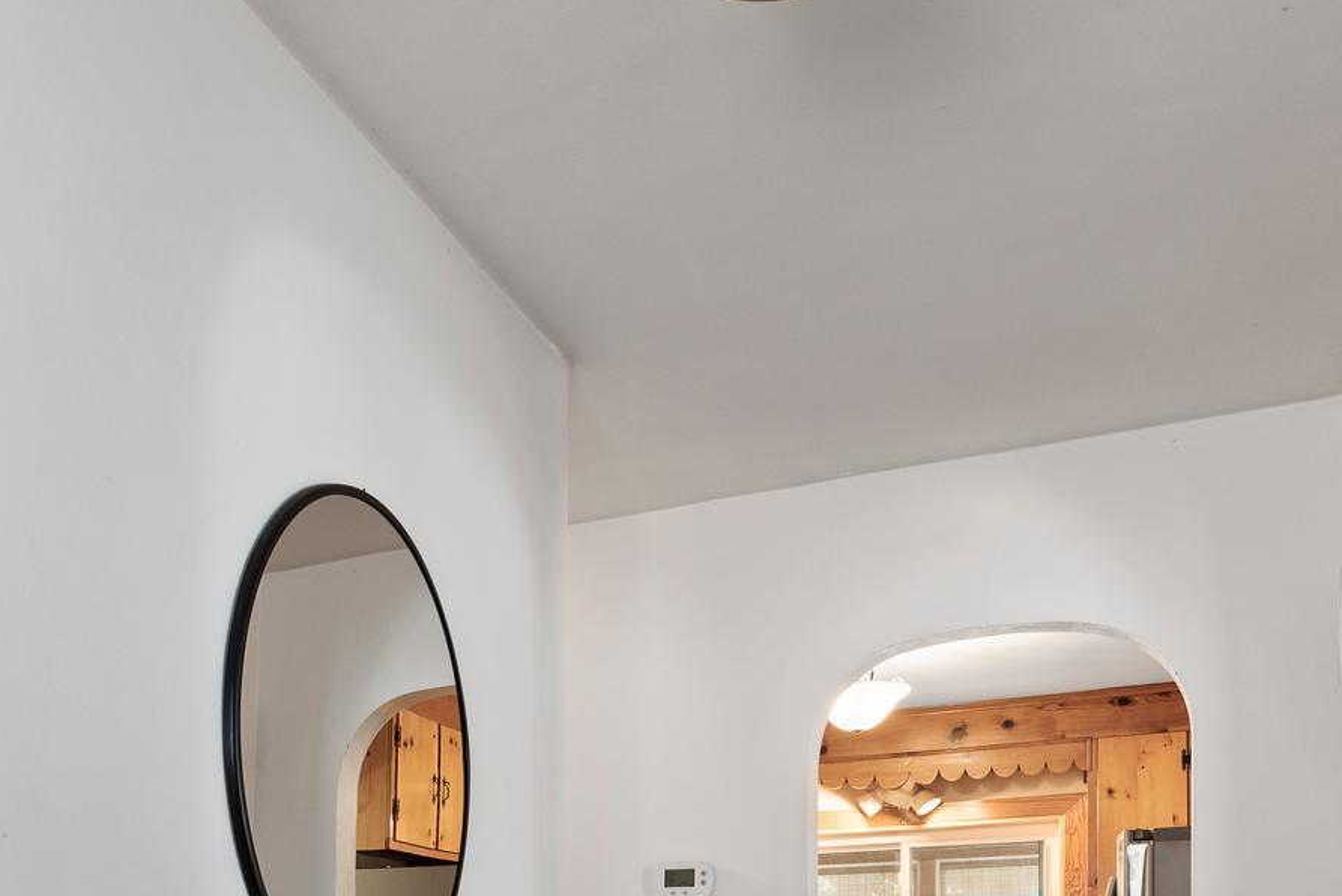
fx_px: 1454
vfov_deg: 30.1
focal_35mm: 39
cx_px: 164
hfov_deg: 45.4
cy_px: 1023
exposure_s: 1/2.5
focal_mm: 17
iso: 400
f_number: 6.3
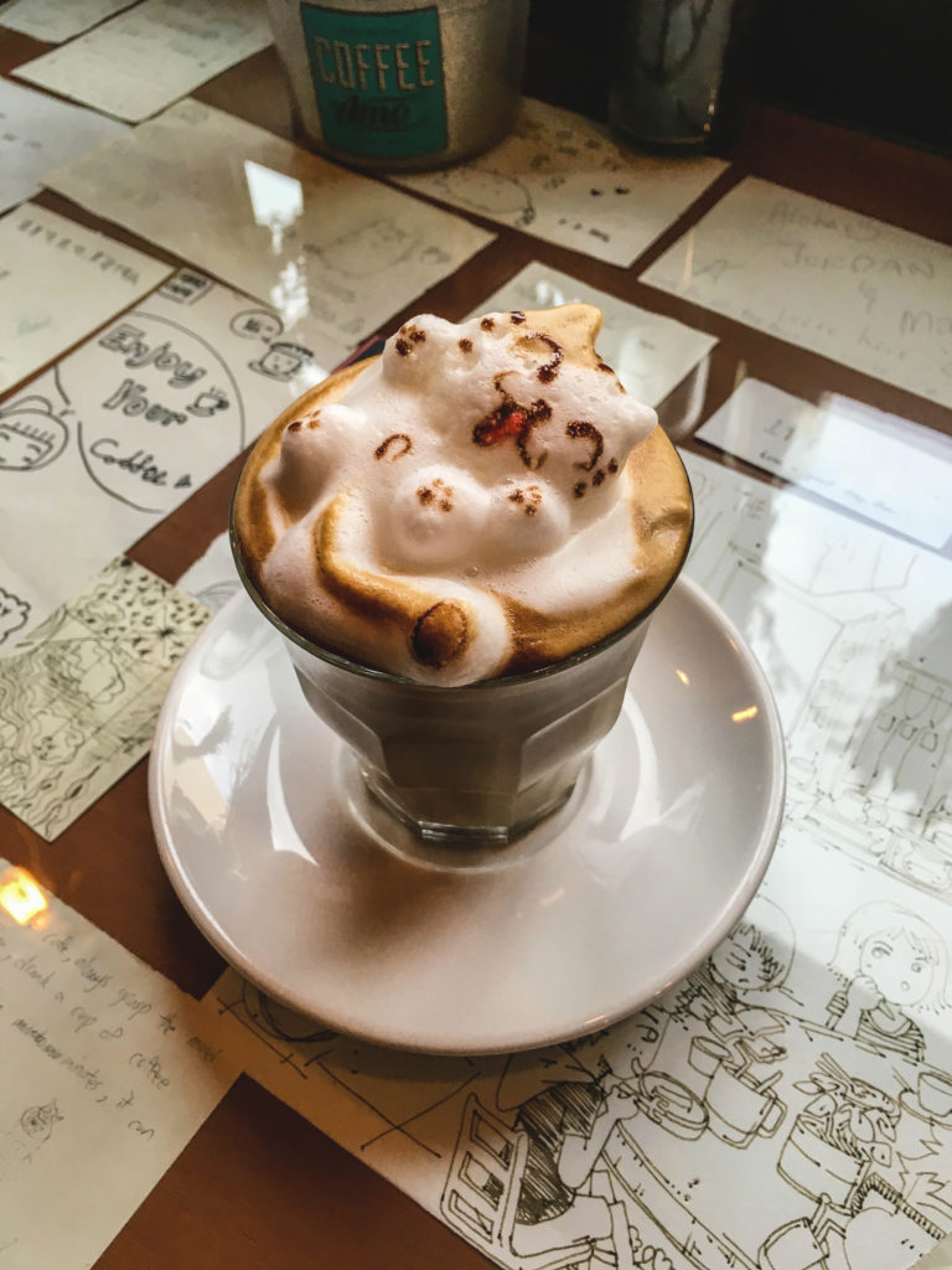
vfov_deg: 61.7
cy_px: 635
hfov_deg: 48.2
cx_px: 476
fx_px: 1063
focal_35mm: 29
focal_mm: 4.15
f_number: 2.2
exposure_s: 1/35
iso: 40
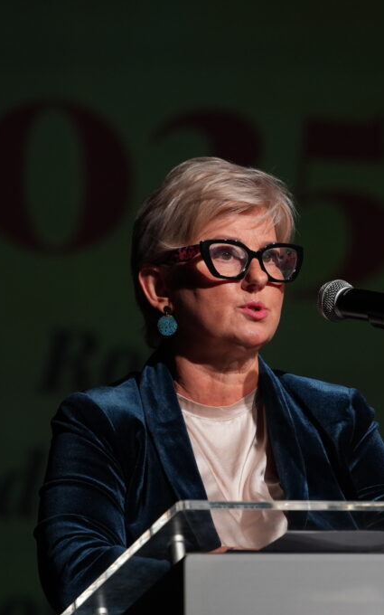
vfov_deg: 6.8
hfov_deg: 4.3
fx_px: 5141
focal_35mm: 307
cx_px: 295
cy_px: 307
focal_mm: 200
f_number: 5.6
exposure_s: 1/160
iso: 2000
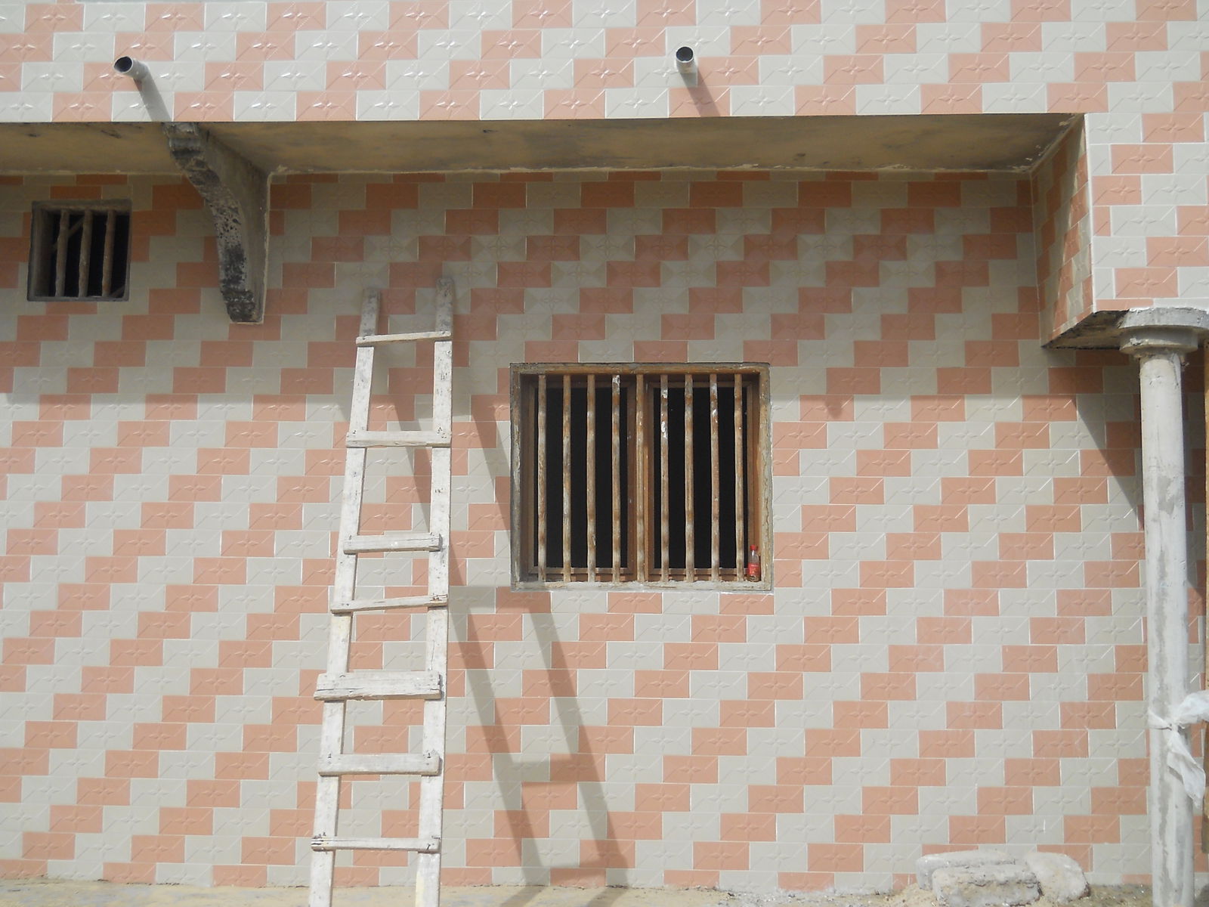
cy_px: 454
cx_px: 604
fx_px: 1432
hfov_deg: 45.8
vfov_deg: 35.1
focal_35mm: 41
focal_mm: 6.72
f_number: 5.5
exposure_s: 1/320
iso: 80
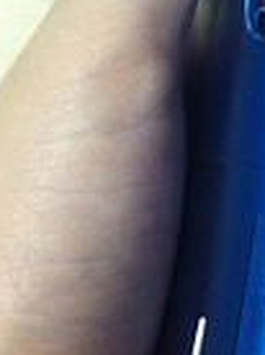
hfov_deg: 14.7
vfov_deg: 19.6
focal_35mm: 99
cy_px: 55
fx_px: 1014
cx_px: 243
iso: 250
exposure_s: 1/15
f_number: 2.8
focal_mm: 3.85
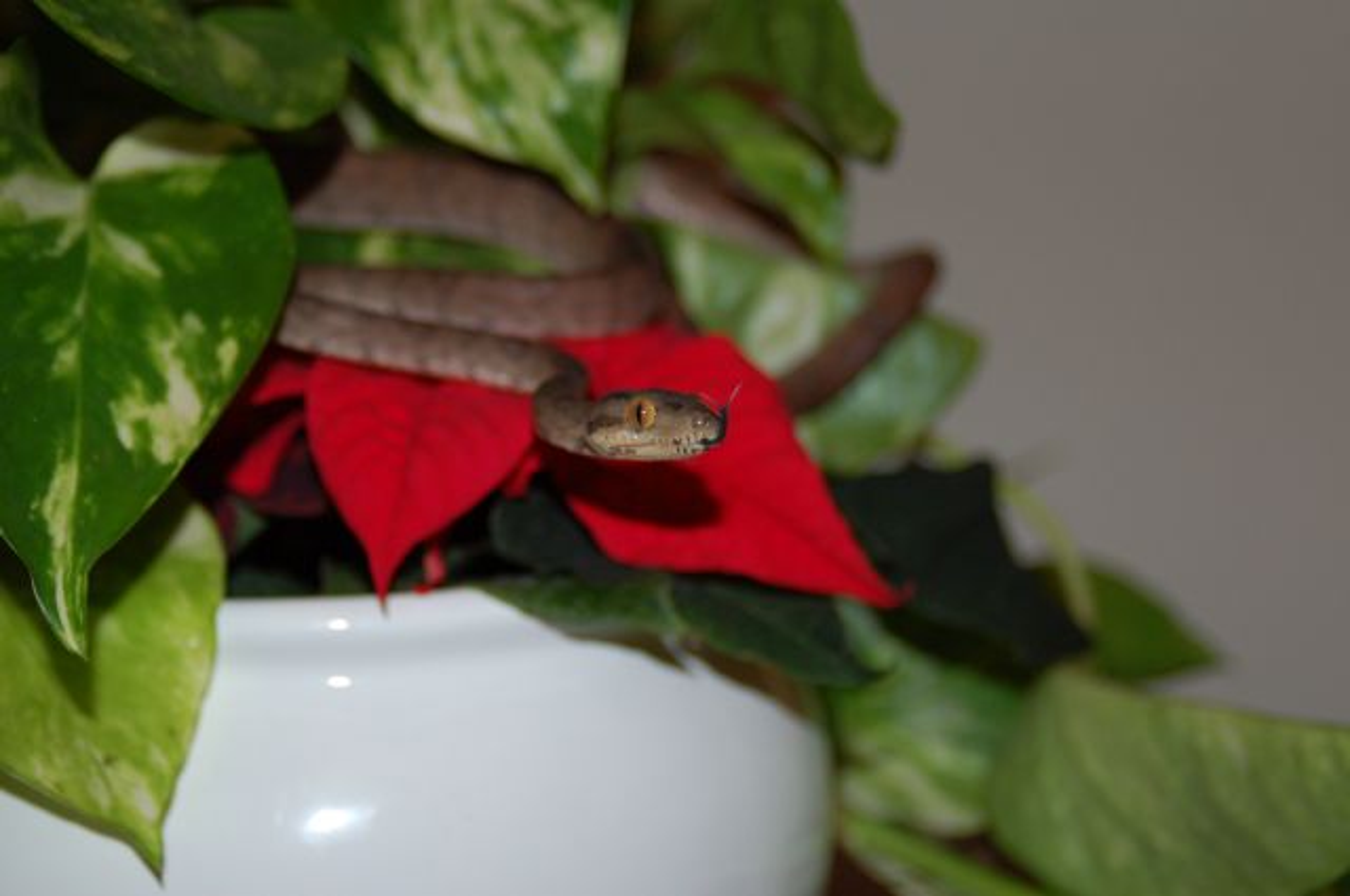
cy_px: 448
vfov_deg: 17.4
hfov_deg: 26.0
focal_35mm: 78
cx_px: 675
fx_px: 2921
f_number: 4.5
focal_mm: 52
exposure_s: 1/60
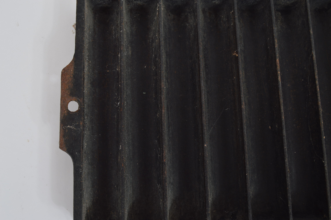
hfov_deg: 43.6
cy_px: 110
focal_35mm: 45
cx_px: 166
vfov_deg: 29.8
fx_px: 413
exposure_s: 1/80
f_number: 9
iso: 100
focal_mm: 30
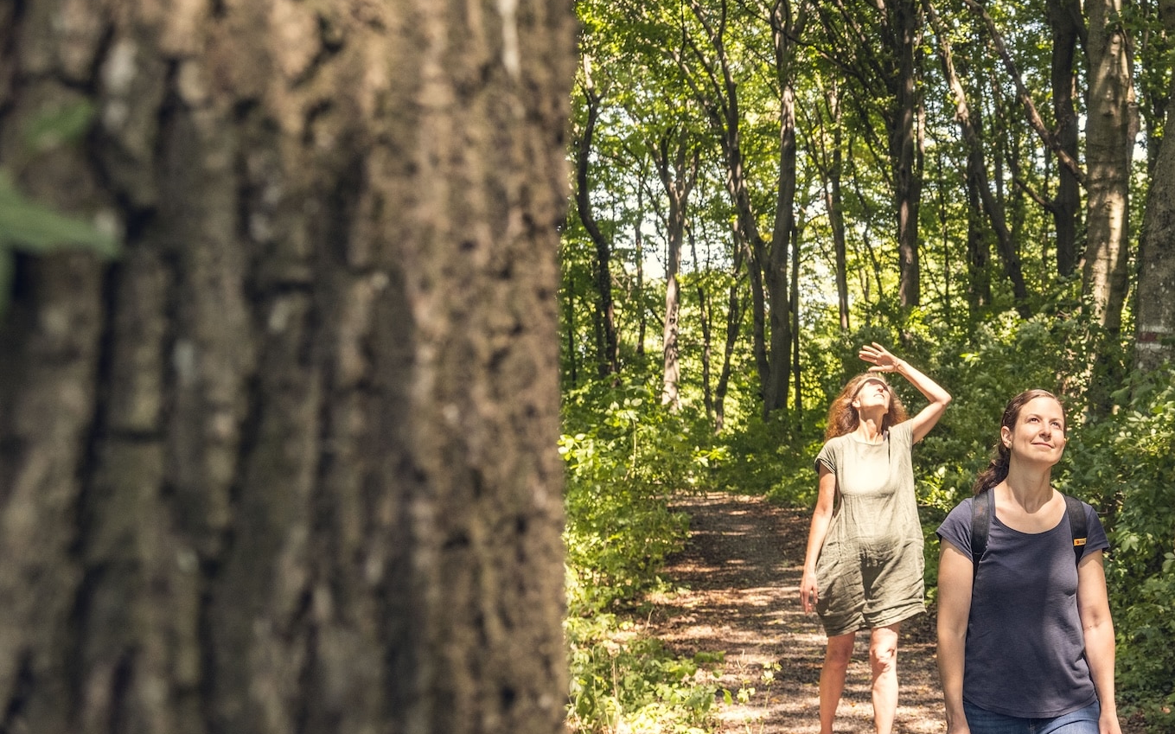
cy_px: 204
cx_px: 1067
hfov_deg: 32.3
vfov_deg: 21.5
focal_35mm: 60
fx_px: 1921
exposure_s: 1/160
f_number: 5
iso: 400
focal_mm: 32
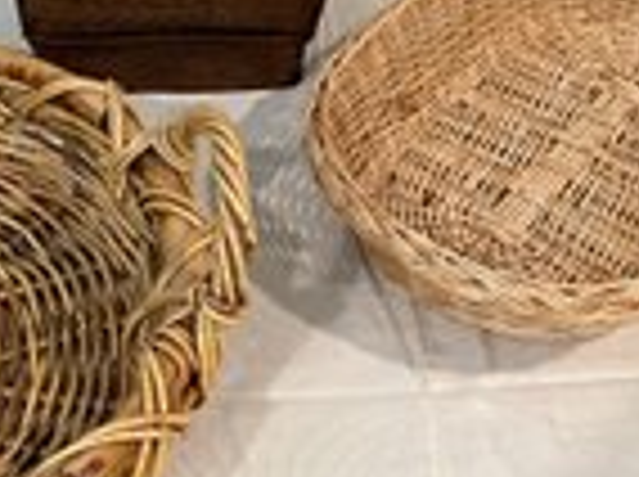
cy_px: 97
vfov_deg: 22.9
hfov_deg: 30.3
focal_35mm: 63
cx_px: 169
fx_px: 1161
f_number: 1.6
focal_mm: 5.1
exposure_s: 1/60
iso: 100
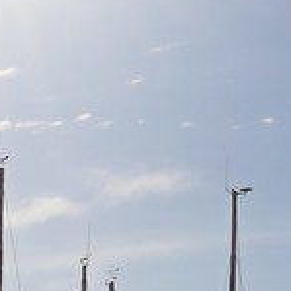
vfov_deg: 6.1
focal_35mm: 273
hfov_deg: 5.4
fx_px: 2596
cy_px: 702
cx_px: -996
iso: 200
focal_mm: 30
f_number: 9
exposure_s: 1/1250
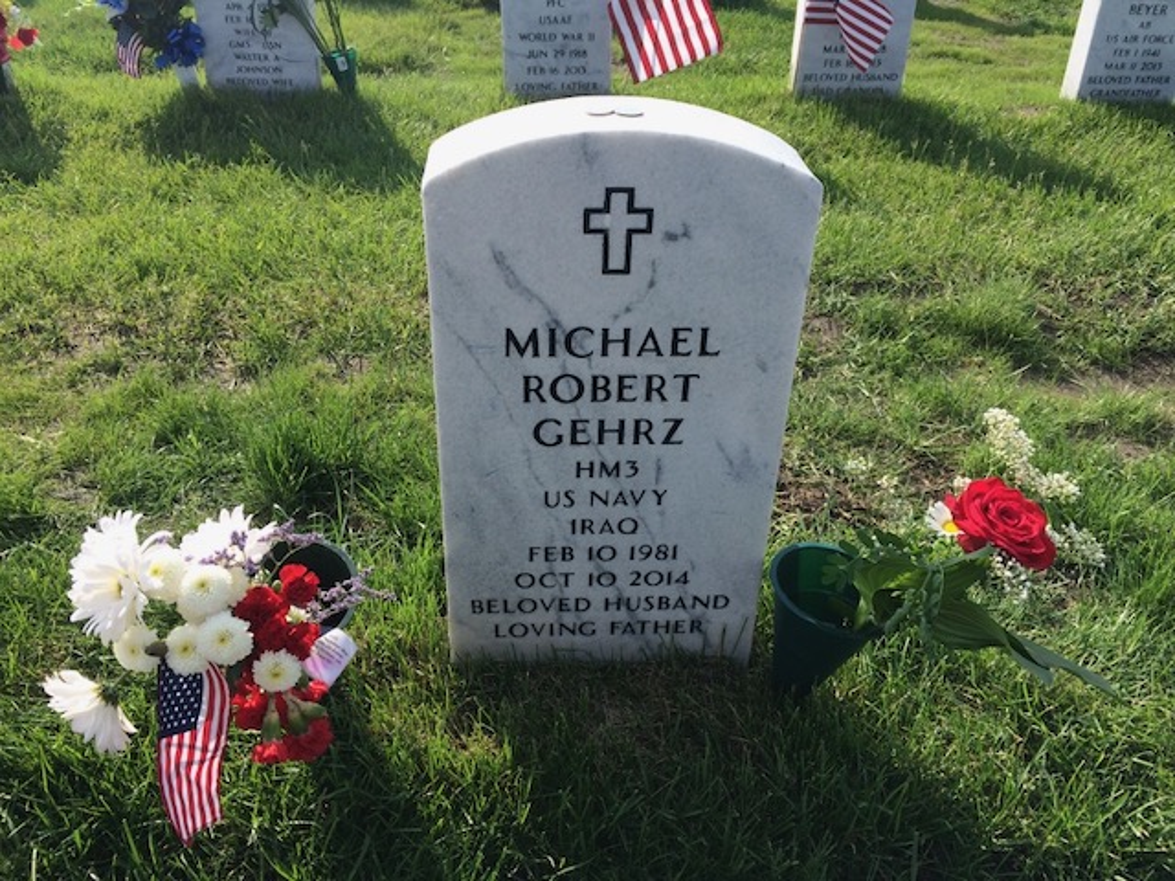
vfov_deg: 48.2
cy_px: 440
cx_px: 588
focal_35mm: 29
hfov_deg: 61.7
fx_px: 984
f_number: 2.2
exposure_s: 1/1140
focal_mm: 4.15
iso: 32
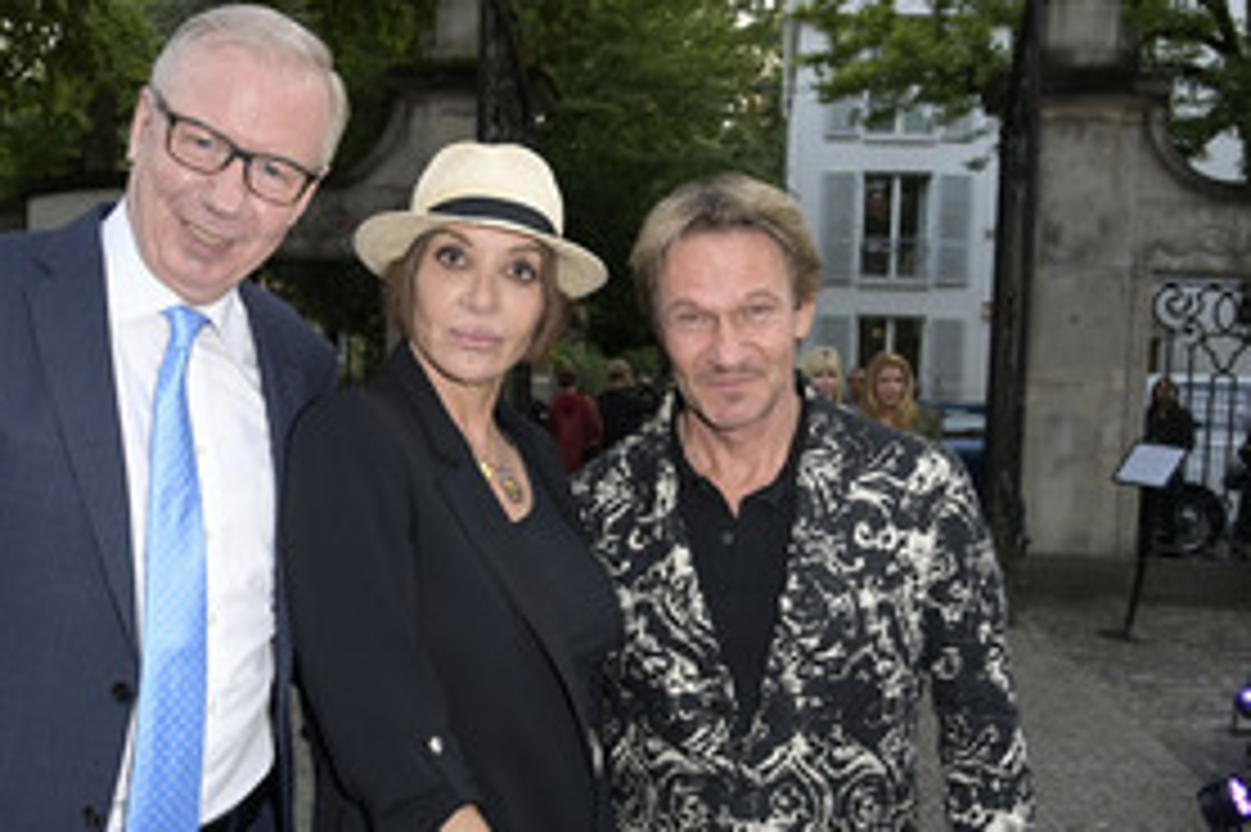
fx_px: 1354
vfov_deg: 33.8
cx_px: 484
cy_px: 571
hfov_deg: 49.2
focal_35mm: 39
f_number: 6.3
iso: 1600
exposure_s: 1/125
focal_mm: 24
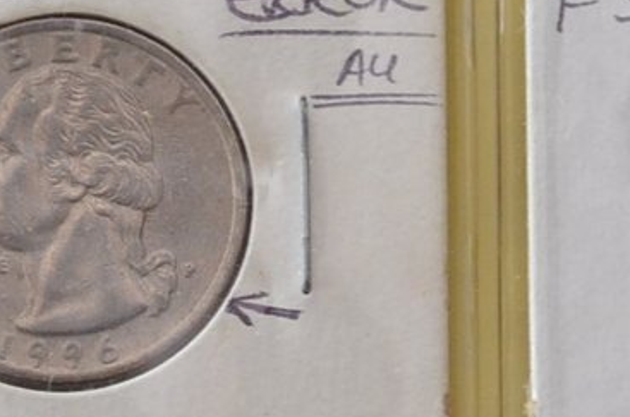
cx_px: -69
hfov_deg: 7.3
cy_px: 565
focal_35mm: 280
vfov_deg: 4.9
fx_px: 4889
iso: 1000
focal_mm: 40
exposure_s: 1/60
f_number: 4
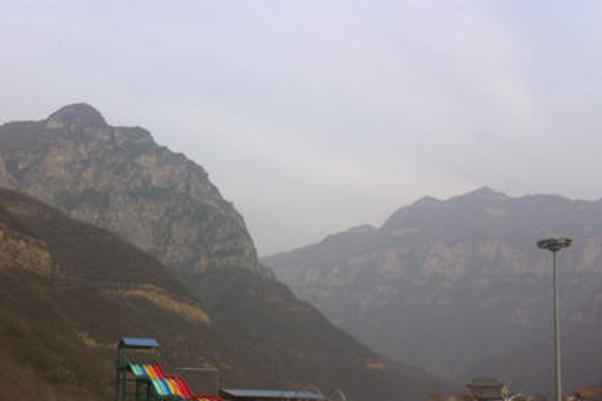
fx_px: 936
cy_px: 336
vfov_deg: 23.7
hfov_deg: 35.5
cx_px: 245
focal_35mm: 56
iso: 80
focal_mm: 3.85
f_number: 2.8
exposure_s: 1/794
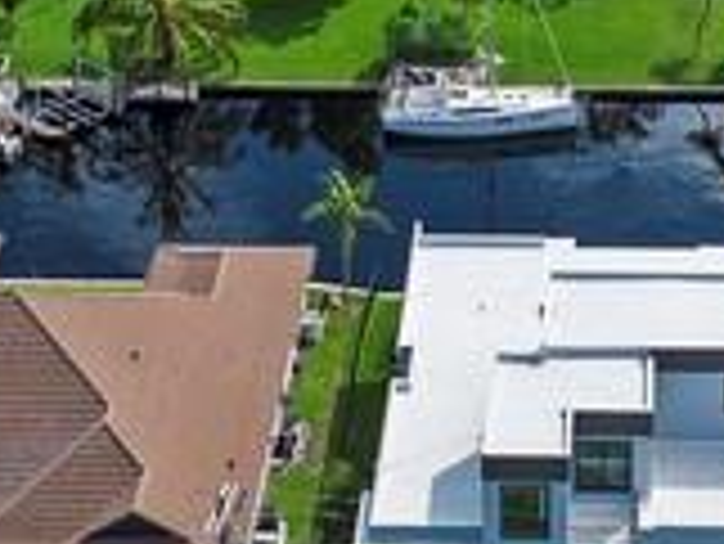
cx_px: 650
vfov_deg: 10.0
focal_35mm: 143
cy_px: -337
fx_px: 2993
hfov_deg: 13.7
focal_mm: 12.29
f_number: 2.8
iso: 120
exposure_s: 1/3200
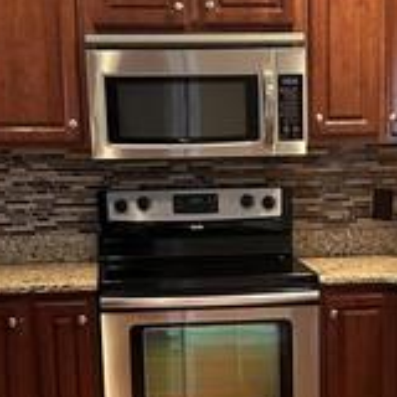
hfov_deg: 20.3
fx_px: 1103
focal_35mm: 85
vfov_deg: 20.1
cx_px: 283
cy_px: 335
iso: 400
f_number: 1.78
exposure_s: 1/60
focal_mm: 6.86
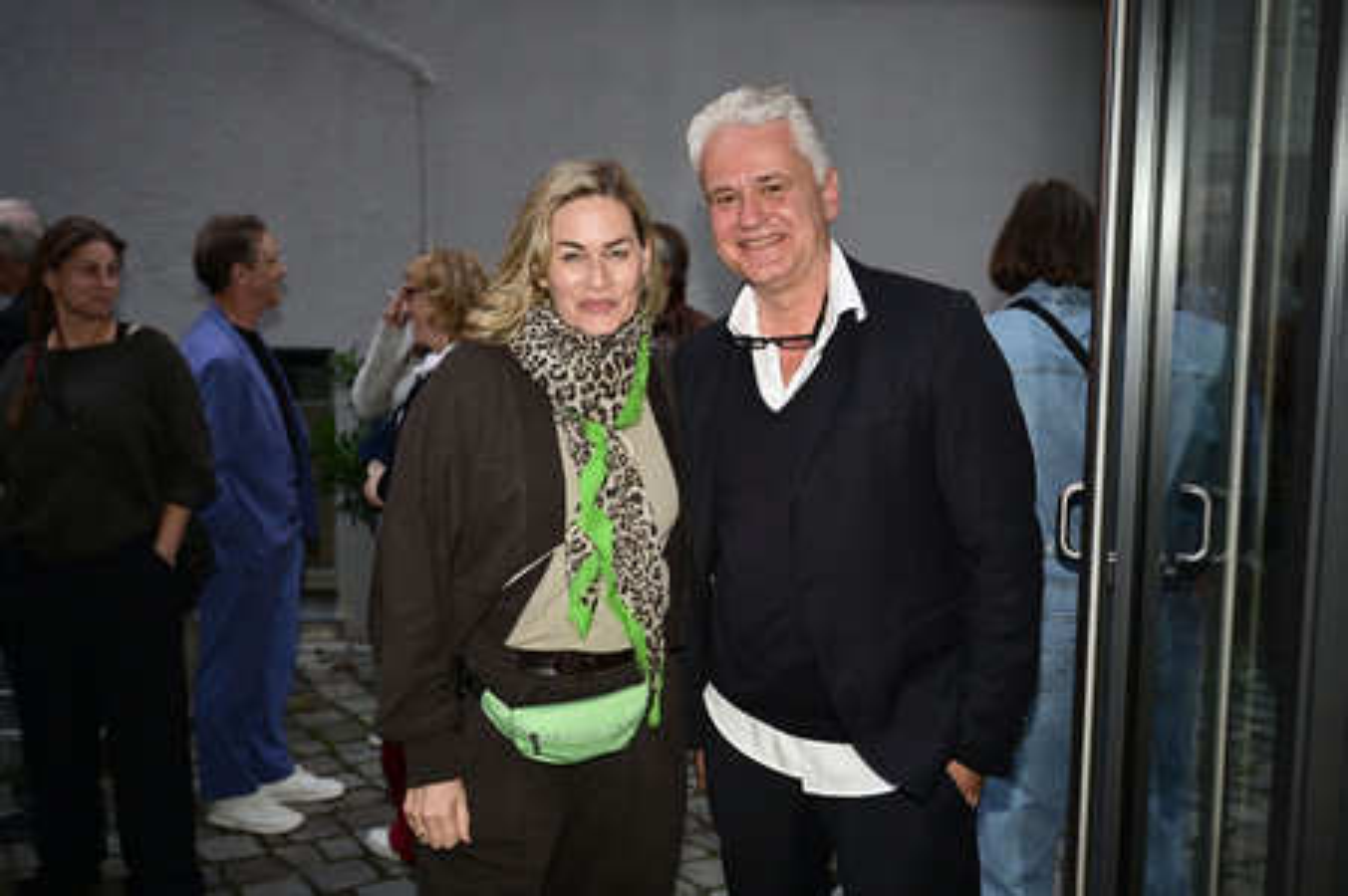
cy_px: 448
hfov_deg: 53.2
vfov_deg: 36.8
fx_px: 1347
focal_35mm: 36
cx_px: 674
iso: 1600
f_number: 4
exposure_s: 1/200
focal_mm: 36
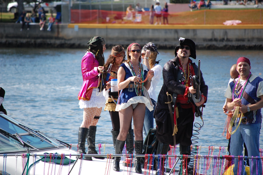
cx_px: 132
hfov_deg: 6.9
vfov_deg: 4.6
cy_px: 88
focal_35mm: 300
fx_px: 2189
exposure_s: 1/1000
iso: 400
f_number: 5.6
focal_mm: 200
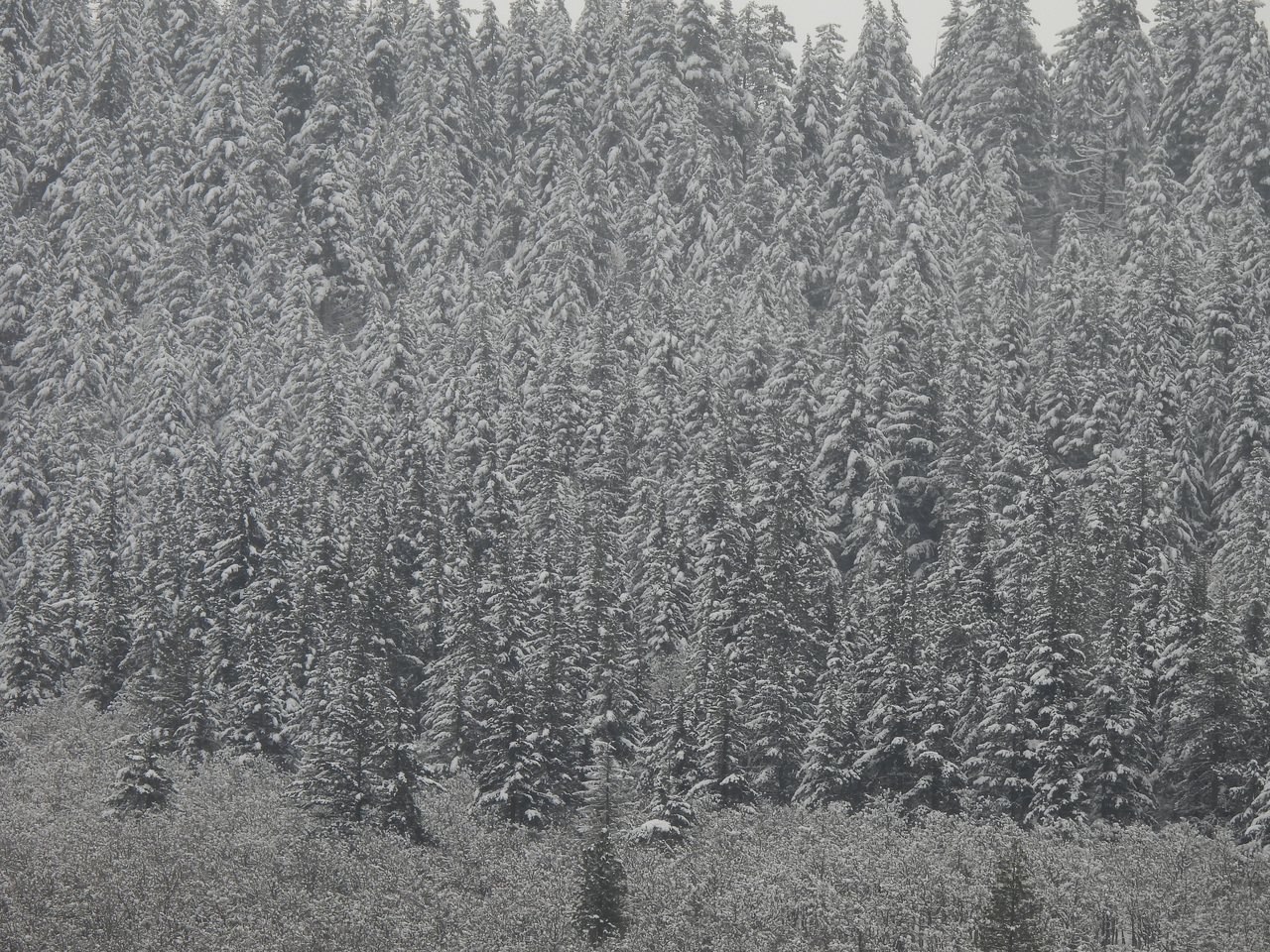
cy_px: 476
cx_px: 635
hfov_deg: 3.3
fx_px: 22013
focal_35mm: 600
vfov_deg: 2.5
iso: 100
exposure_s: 1/320
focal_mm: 107
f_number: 5
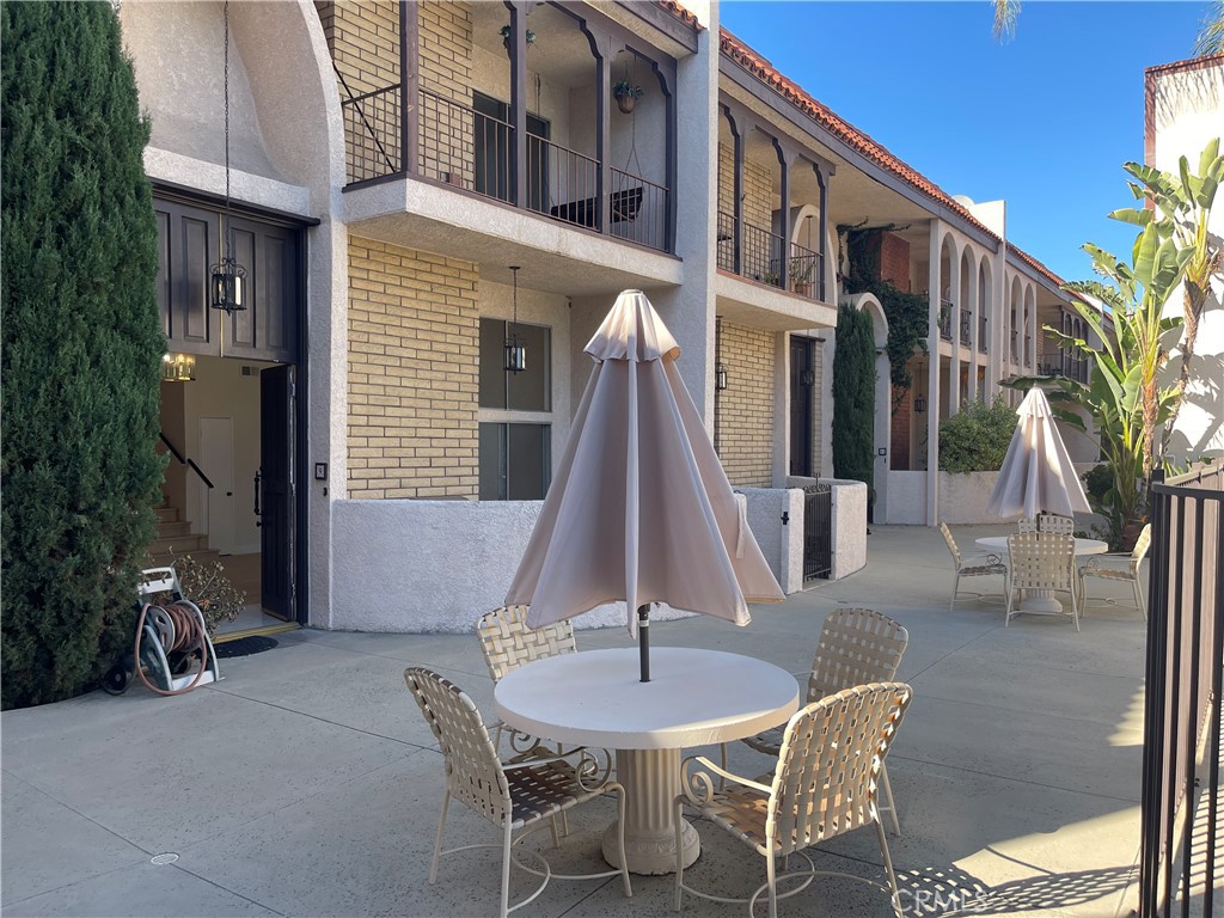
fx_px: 884
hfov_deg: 69.4
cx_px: 612
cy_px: 459
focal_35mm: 25
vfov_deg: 54.9
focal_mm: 5.1
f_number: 1.6
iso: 32
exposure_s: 1/572
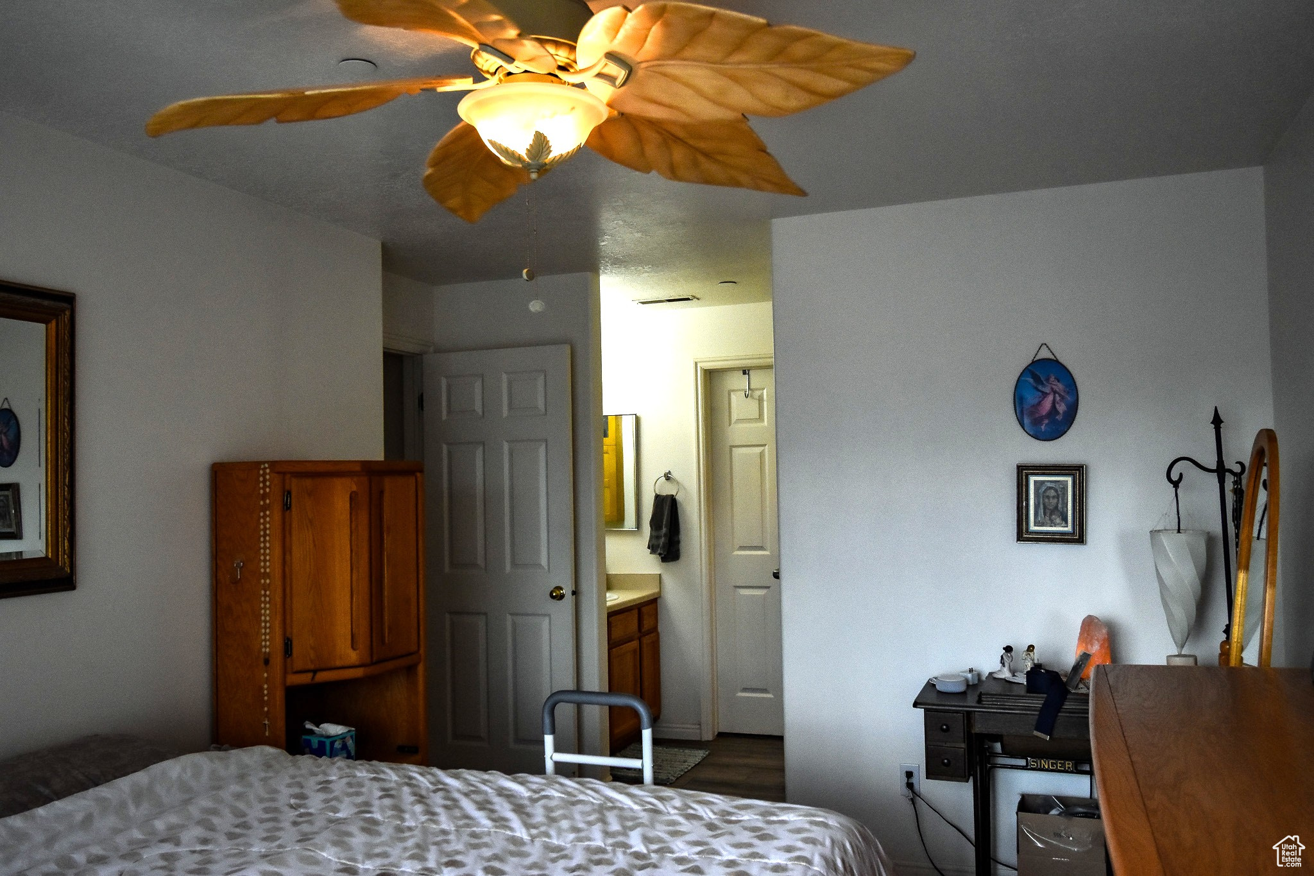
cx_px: 657
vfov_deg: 43.6
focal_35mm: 30
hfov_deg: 61.9
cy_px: 438
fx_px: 1095
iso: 1600
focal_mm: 20
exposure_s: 1/500
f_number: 5.6
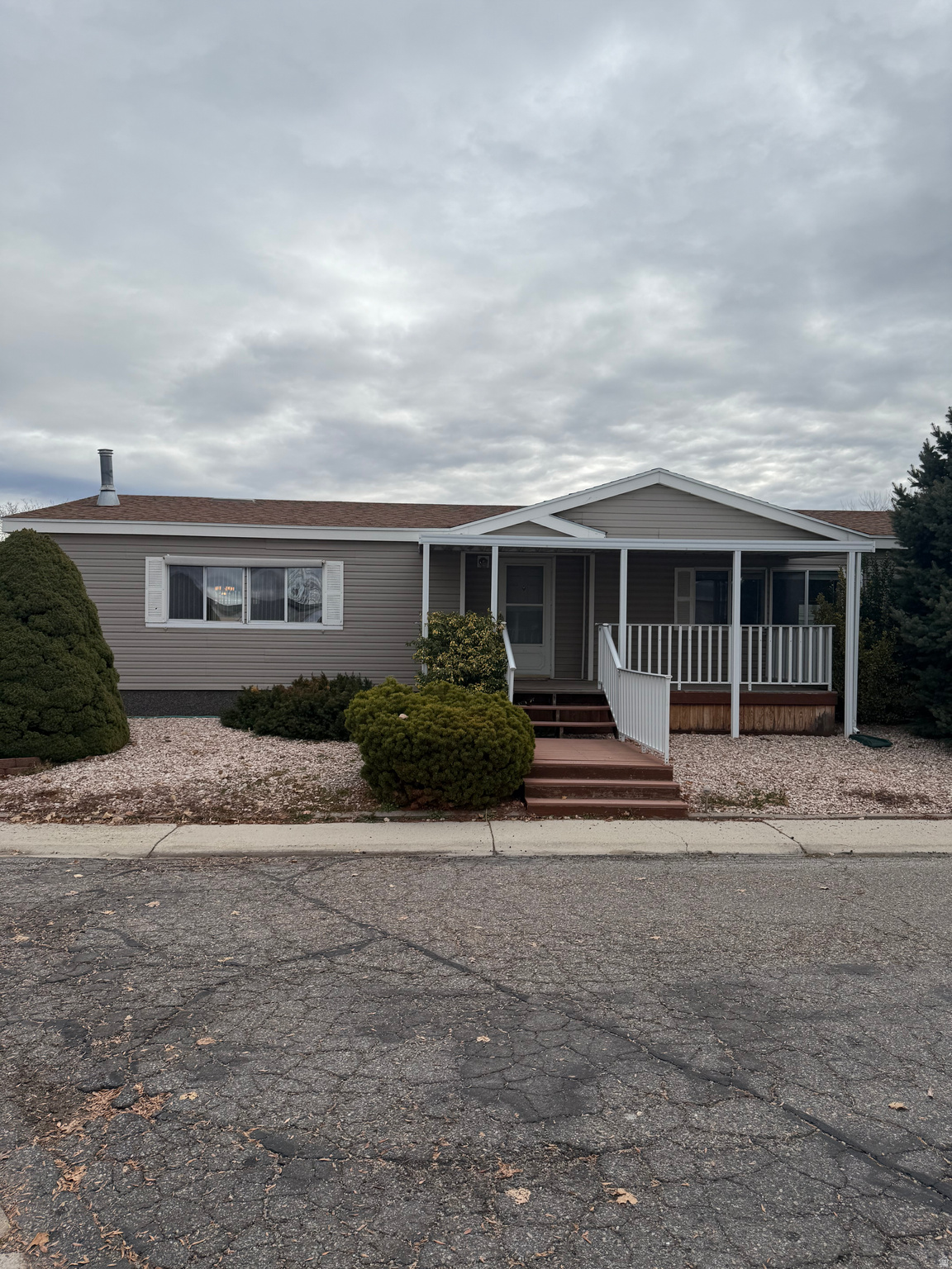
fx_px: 880
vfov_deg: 71.6
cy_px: 634
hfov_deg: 56.8
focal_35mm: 24
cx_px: 476
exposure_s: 1/3759
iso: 80
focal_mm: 6.76
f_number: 1.78
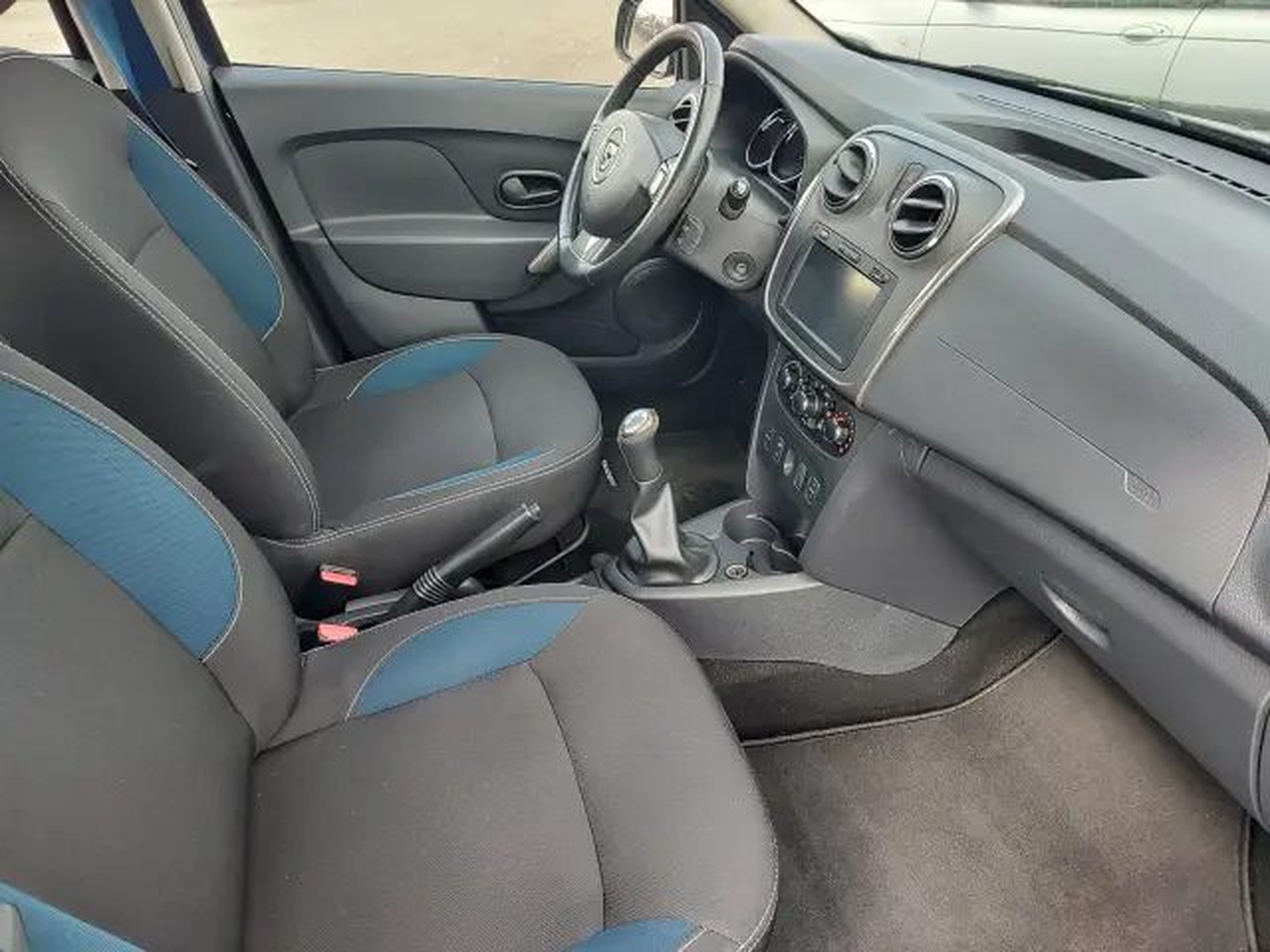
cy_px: 476
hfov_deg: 73.9
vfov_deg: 58.9
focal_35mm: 23
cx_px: 635
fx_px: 844
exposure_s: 1/169
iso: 100
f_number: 1.8
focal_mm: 5.56
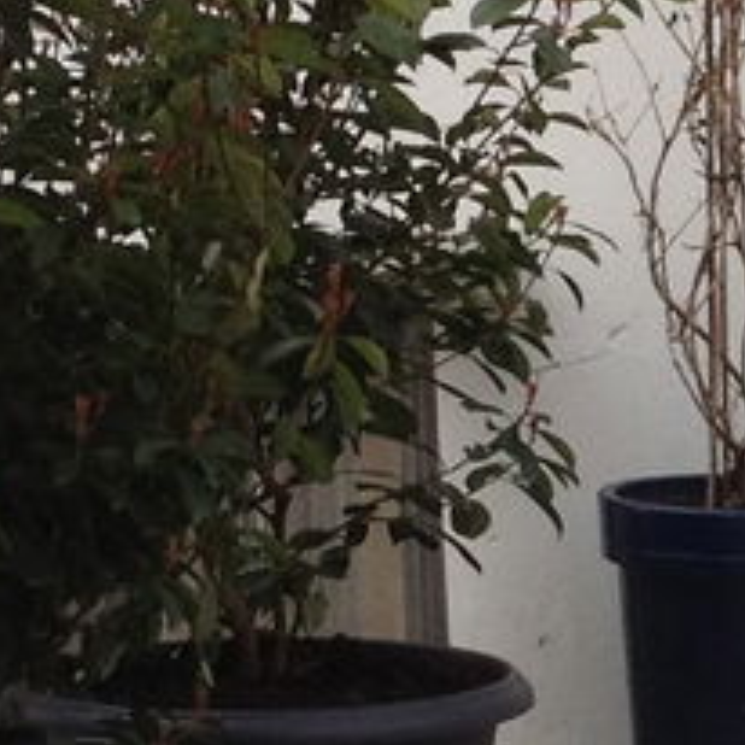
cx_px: 1291
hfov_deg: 7.1
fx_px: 5844
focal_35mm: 240
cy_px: 517
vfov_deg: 7.3
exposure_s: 1/756
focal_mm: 4.28
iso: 64
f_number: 2.4
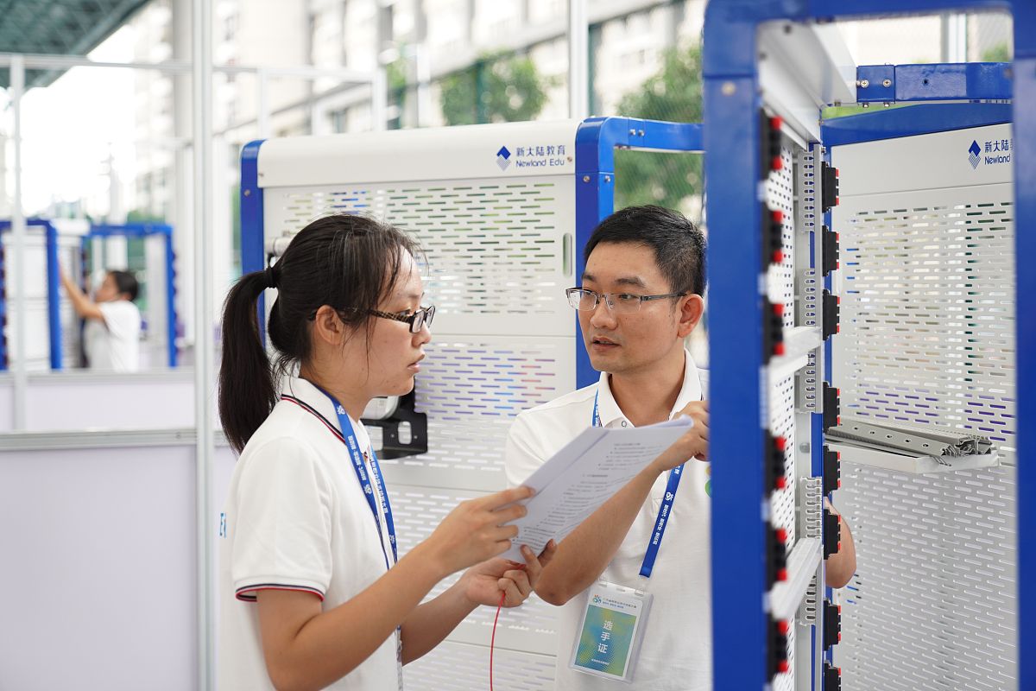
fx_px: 1755
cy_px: 346
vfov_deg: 22.3
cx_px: 518
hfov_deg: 32.9
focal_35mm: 61
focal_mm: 61
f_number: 2.8
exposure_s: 1/250
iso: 500
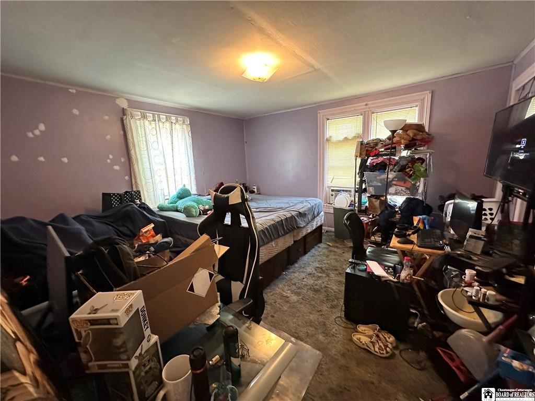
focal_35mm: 14
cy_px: 200
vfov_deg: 85.7
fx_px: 216
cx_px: 268
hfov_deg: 102.1
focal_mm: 2.22
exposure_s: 1/60
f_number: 2.2
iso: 800
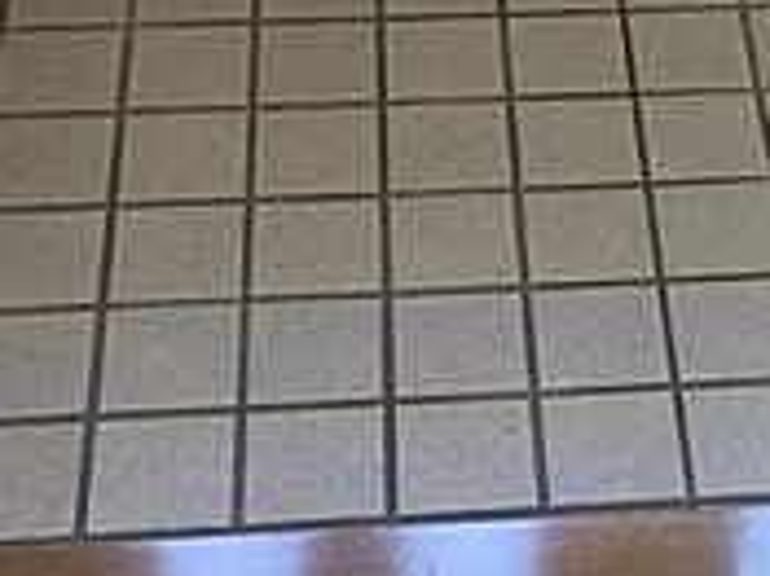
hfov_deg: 18.2
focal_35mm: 106
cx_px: 704
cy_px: -18
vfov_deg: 13.7
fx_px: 2356
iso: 125
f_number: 2.2
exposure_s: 1/30
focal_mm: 4.15
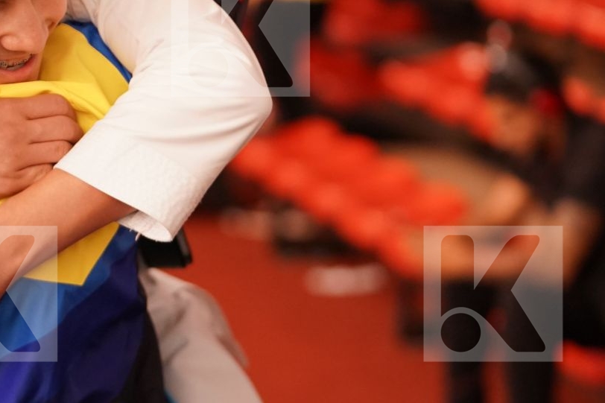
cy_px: 29
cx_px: -12
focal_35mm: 173
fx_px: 2907
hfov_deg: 11.7
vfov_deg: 7.9
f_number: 2.8
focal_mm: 78
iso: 2500
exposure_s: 1/500
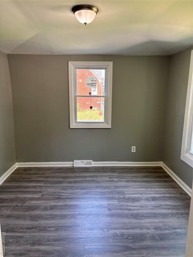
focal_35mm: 26
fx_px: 193
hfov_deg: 53.0
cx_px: 96
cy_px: 128
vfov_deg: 67.3
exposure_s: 1/111
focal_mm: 5.96
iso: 125
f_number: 1.6
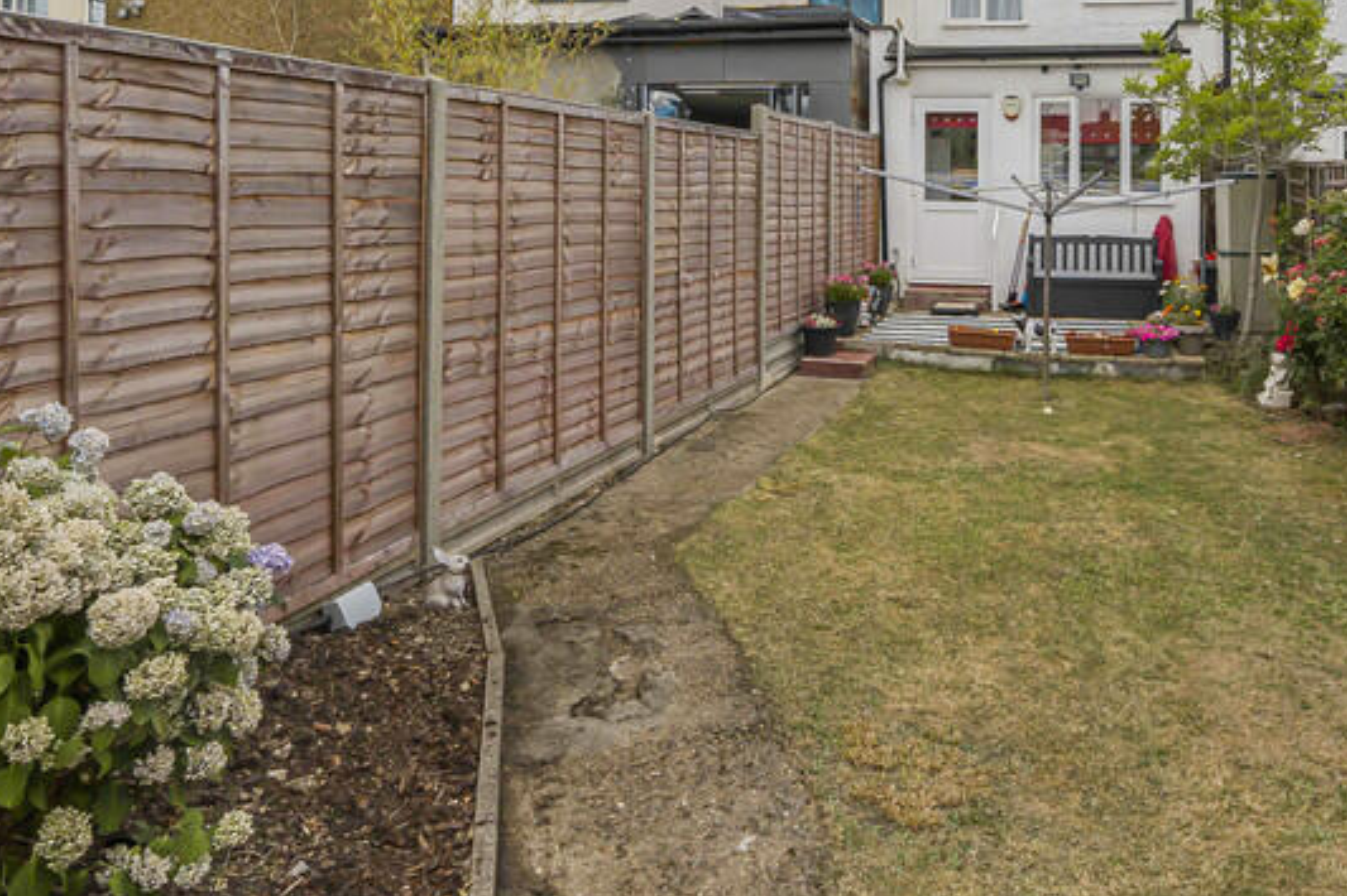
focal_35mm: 25
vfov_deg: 49.7
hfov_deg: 69.5
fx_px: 935
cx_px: 897
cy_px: 254
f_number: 9
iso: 320
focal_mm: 13
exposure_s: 1/500
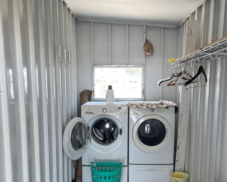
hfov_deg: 47.9
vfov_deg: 38.7
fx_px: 255
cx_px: 115
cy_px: 120
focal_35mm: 38
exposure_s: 1/122
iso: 64
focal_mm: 5.1
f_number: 1.6
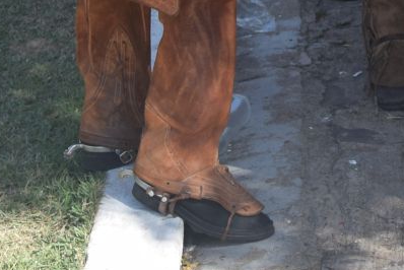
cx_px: 463
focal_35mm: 159
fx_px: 1786
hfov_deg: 12.6
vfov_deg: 8.3
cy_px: -245
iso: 100
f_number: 3.2
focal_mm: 22
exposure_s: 1/800
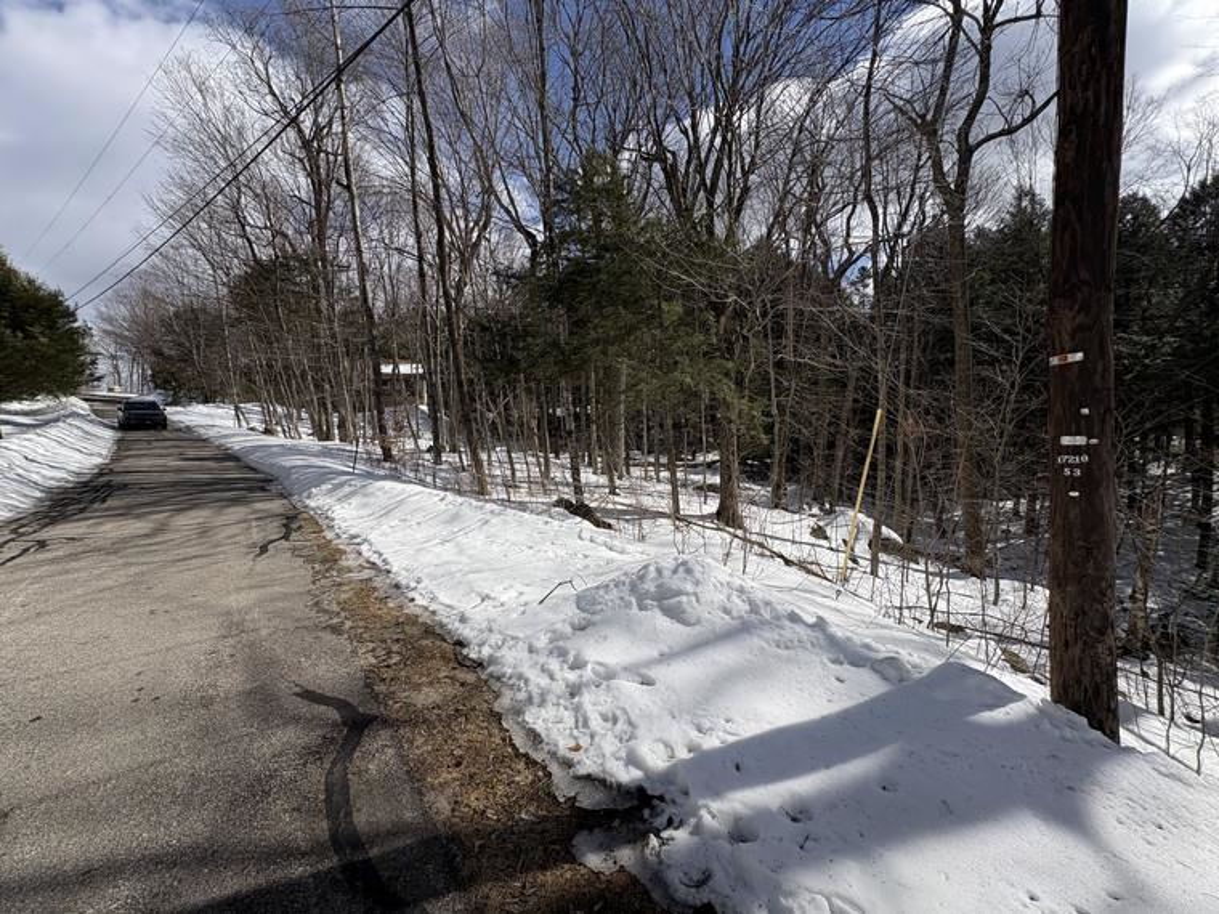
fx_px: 493
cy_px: 457
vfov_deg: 85.7
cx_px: 610
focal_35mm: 14
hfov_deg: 102.1
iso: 50
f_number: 2.2
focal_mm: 2.22
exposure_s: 1/5000
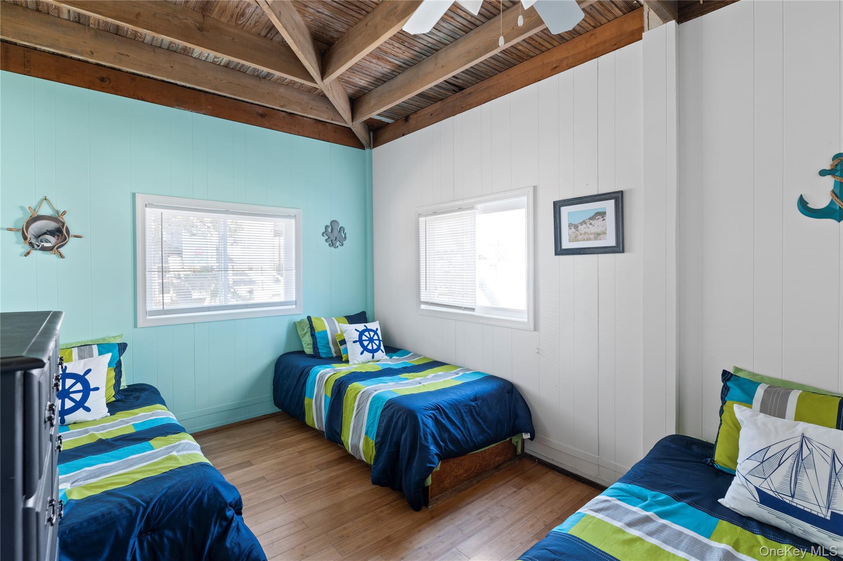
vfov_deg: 70.3
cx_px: 422
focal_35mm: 17
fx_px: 398
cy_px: 280
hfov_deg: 93.3
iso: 320
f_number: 7.1
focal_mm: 17
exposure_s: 1/8
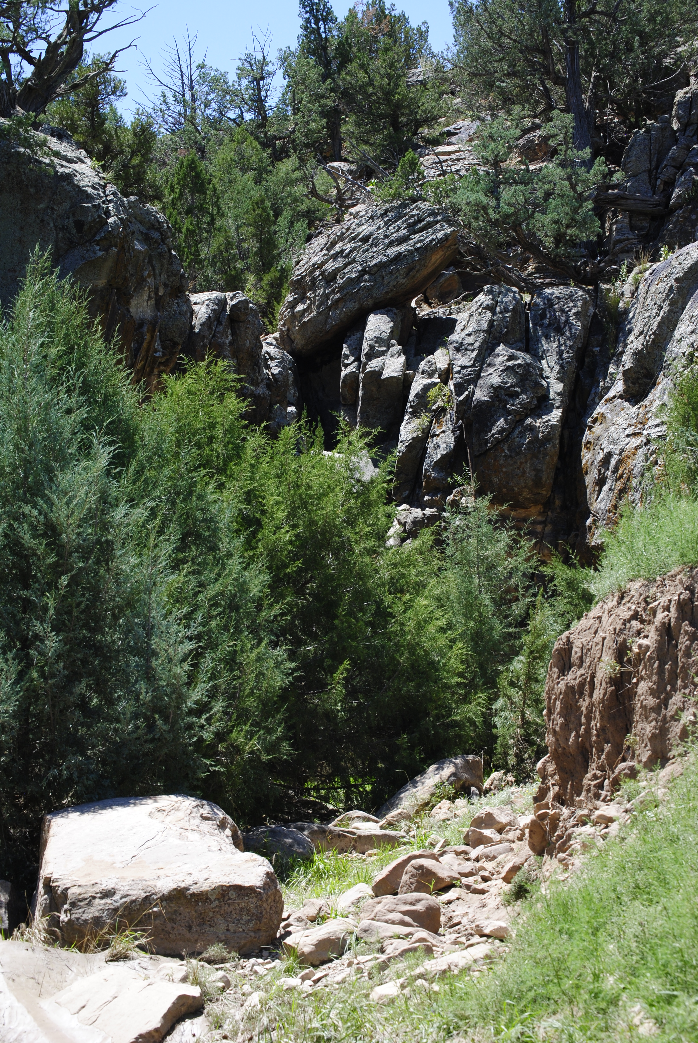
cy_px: 522
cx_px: 349
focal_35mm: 82
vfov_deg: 24.6
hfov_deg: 16.6
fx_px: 2392
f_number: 10
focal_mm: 55
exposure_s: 1/200
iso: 200
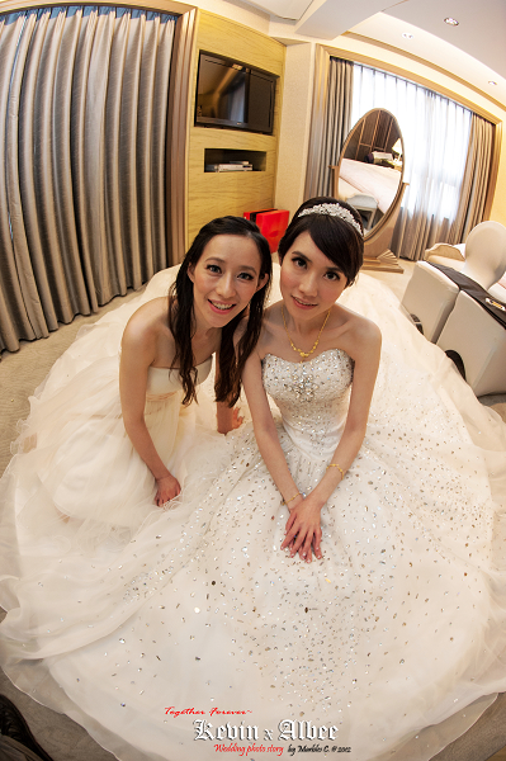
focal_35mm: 16
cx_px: 253
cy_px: 380
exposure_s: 1/50
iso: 1000
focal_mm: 16
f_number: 5
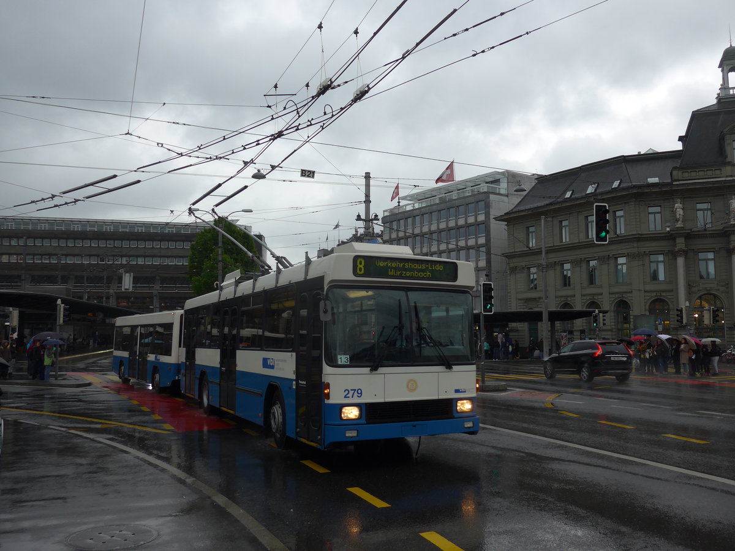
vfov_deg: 48.2
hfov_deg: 61.7
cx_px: 368
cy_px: 276
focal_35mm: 29
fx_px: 616
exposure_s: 1/250
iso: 80
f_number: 2.8
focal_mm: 6
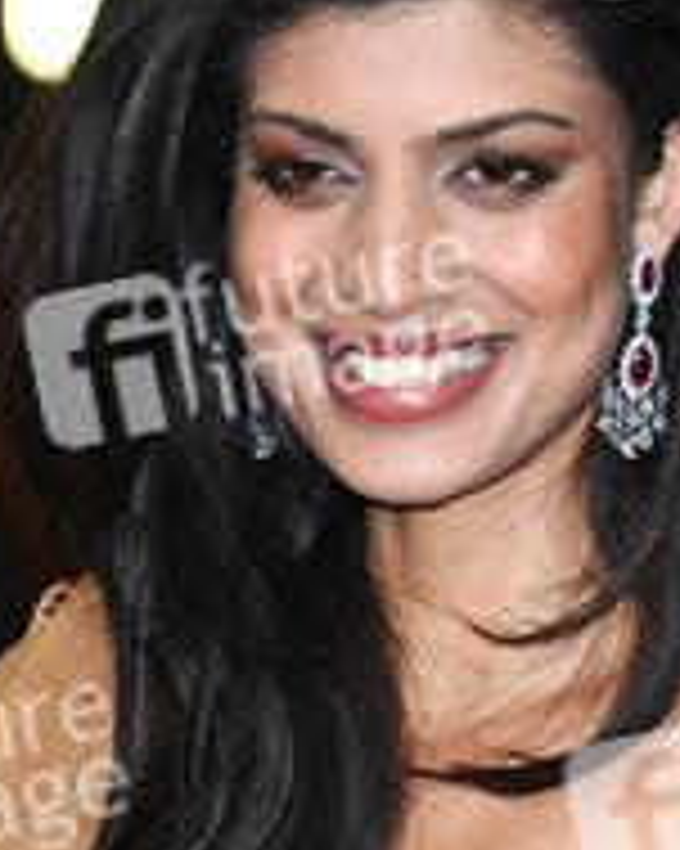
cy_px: 567
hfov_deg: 3.2
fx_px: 12362
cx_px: 390
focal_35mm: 491
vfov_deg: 3.9
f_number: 4.5
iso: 320
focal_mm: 165
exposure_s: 1/200
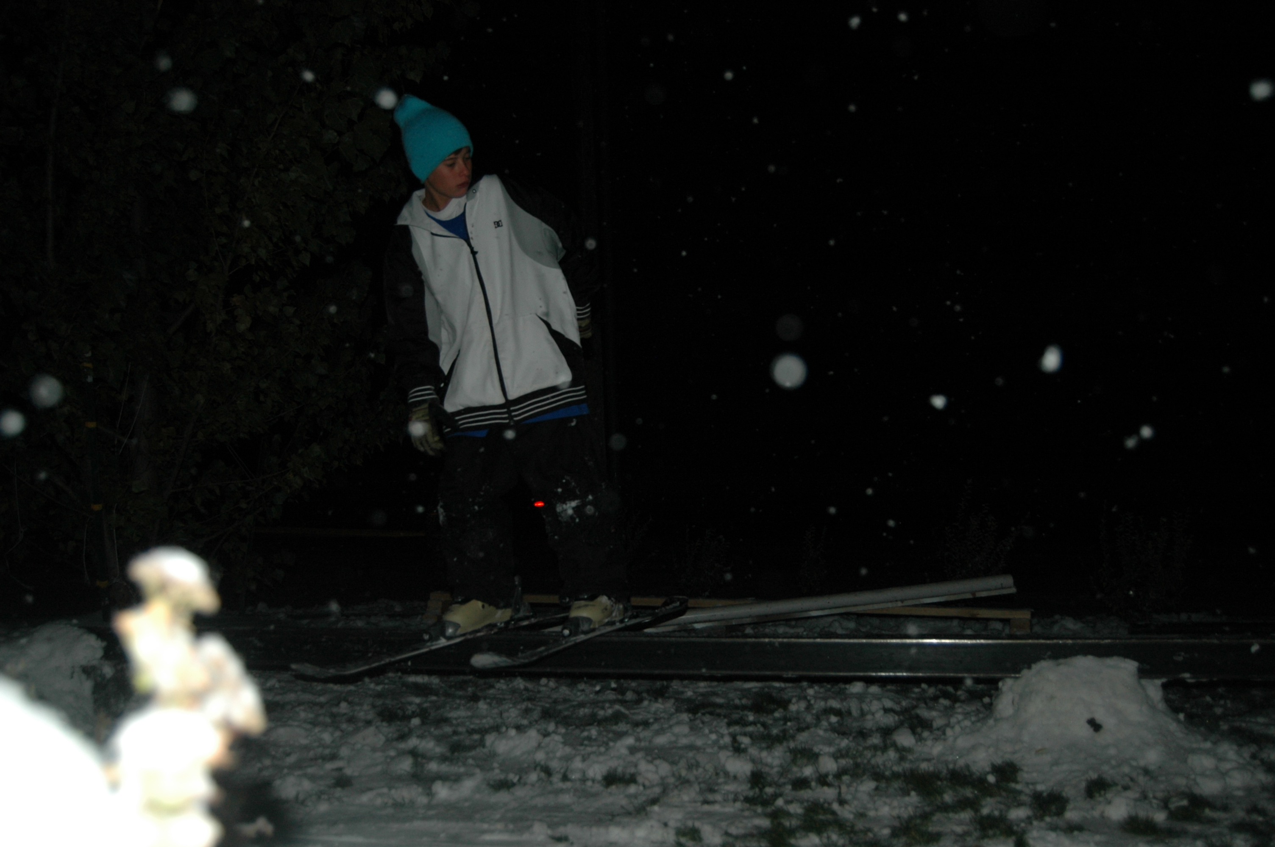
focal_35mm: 34
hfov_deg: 55.1
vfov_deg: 38.3
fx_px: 1221
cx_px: 638
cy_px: 424
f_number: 3.8
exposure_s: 1/60
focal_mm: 23
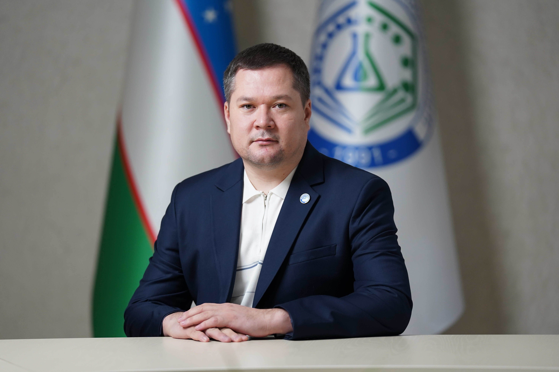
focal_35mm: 137
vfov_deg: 10.0
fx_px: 2127
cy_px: 186
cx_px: 280
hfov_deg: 15.0
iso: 1600
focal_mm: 137
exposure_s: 1/320
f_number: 2.8
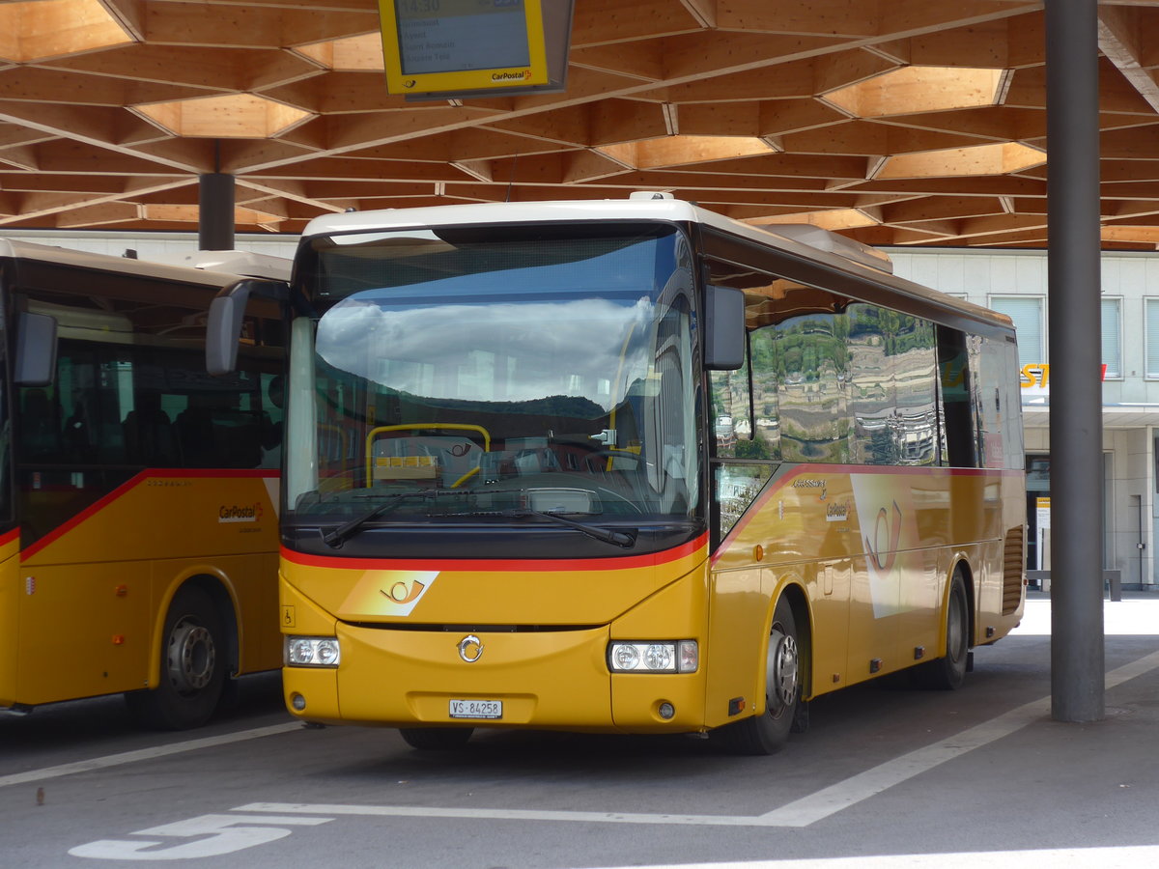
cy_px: 434
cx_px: 580
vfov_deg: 18.4
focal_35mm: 80
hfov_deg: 24.4
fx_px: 2679
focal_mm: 16
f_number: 4.4
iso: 80
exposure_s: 1/160
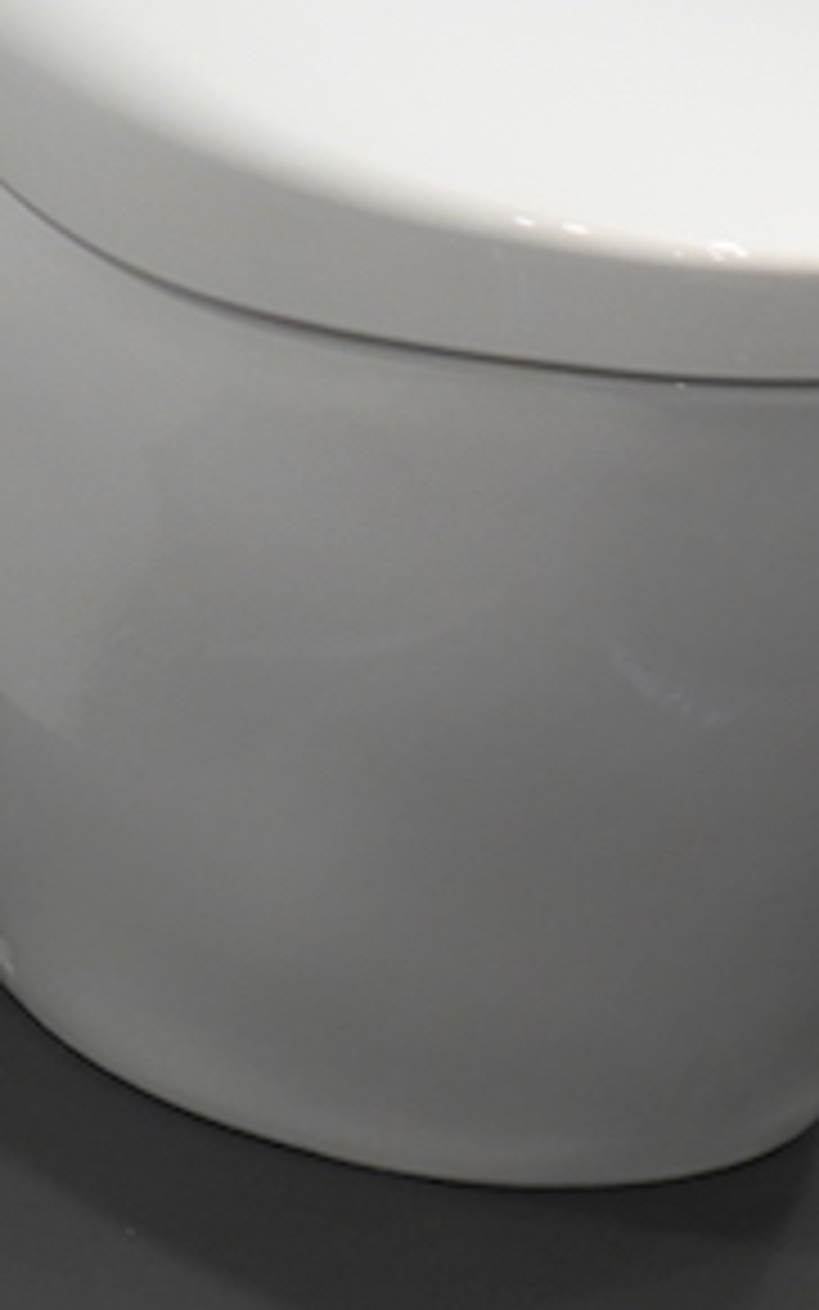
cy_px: 635
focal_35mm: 134
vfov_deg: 15.6
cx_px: 518
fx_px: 4783
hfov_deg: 9.8
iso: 200
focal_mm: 9.5
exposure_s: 1/60
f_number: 3
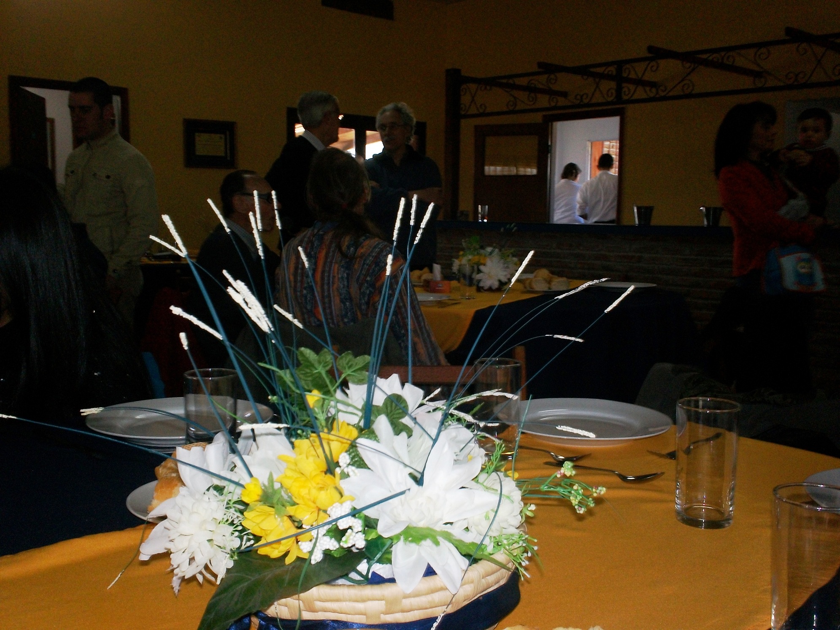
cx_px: 420
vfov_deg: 37.7
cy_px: 315
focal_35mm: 38
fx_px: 922
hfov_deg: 49.0
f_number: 4.5
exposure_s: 1/30
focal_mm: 6.3
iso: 80
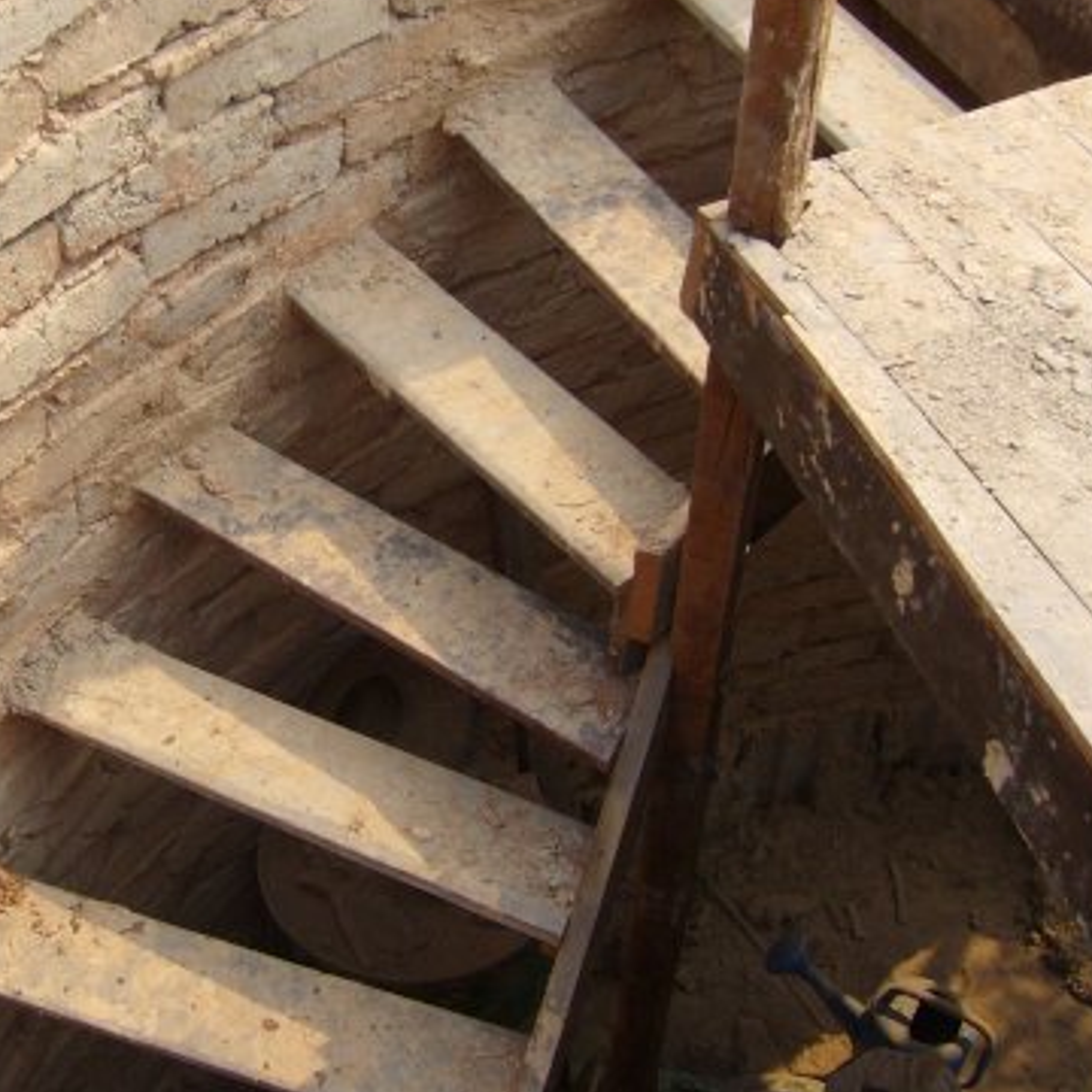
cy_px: 534
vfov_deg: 31.1
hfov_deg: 30.3
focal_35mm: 55
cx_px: 209
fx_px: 1963
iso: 100
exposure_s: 1/250
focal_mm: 5.8
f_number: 5.6
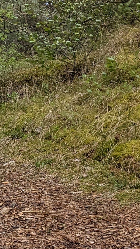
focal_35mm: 104
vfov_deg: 20.6
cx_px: -137
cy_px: 124
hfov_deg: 10.7
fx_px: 687
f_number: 1.73
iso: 43
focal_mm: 4.38
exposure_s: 1/1170
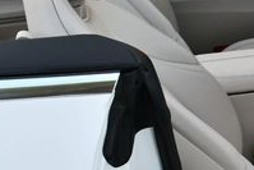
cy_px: 98
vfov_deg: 11.8
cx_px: 371
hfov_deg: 16.2
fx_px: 819
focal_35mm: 116
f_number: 6.3
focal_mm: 18
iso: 200
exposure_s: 1/250
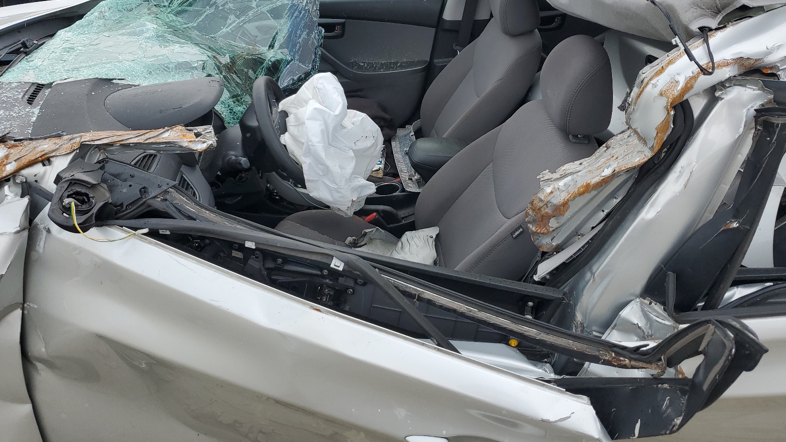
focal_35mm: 29
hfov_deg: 66.1
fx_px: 604
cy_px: 192
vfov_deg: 40.1
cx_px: 388
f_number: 1.5
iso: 50
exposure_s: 1/625
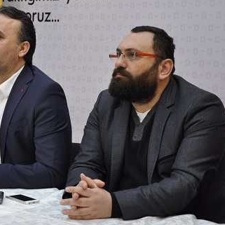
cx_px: 38
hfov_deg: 17.2
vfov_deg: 17.4
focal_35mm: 100
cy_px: 93
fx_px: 735
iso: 640
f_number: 4.5
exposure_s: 1/60
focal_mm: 40
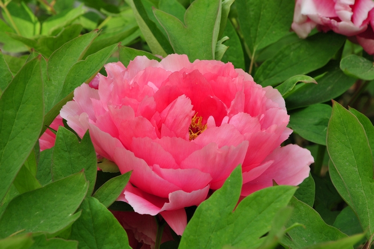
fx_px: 1634
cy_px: 124
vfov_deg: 8.7
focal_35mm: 158
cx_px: 187
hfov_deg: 13.1
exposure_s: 1/13
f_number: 16
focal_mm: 105
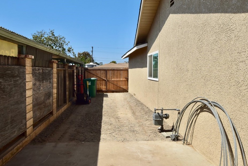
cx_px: 120
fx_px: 227
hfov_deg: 57.2
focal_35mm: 33
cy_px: 84
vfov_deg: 40.0
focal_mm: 20
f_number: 11
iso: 400
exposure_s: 1/500
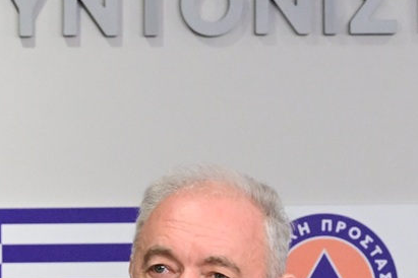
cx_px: 87
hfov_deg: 3.0
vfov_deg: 2.0
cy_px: 128
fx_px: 7860
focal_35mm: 677
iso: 5000
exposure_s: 1/400
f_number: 5.6
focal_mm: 155
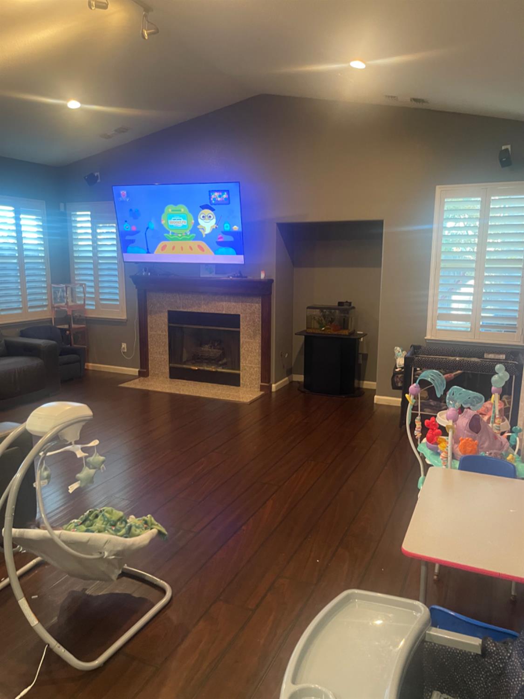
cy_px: 350
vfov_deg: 69.4
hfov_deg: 54.9
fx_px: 505
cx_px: 262
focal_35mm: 25
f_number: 1.6
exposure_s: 1/60
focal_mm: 5.1
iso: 400
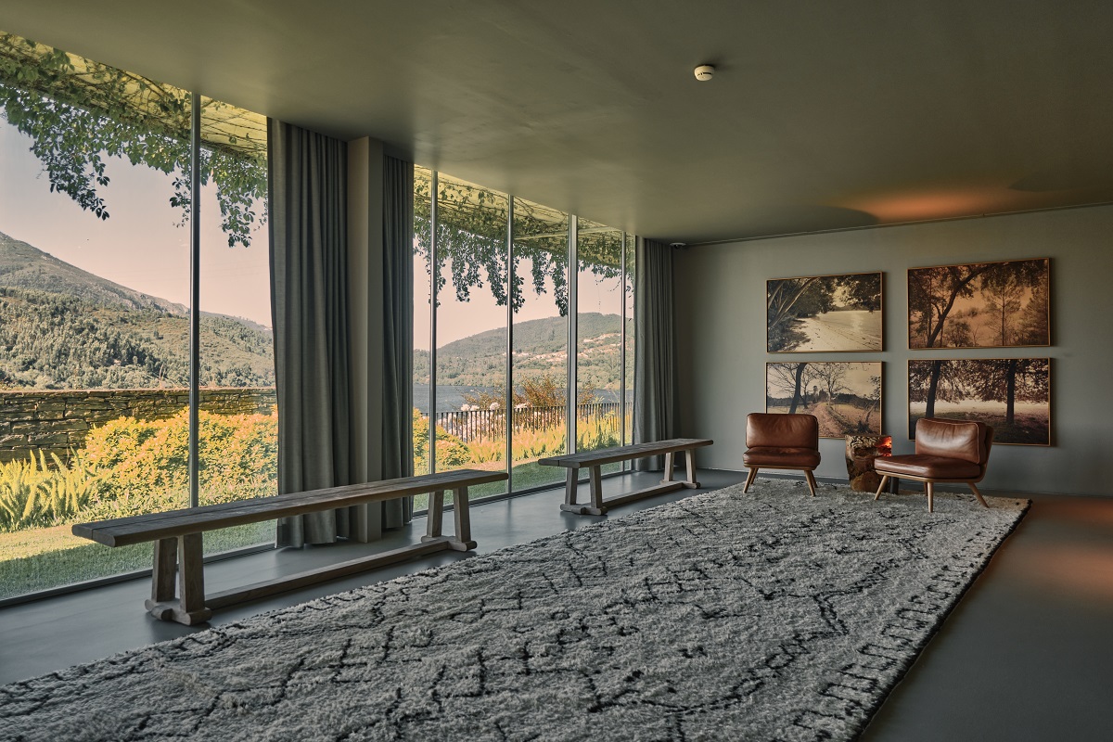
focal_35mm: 24
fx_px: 742
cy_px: 371
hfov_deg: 73.7
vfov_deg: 53.1
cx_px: 556
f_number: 2.8
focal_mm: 16
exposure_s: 1/40
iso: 64
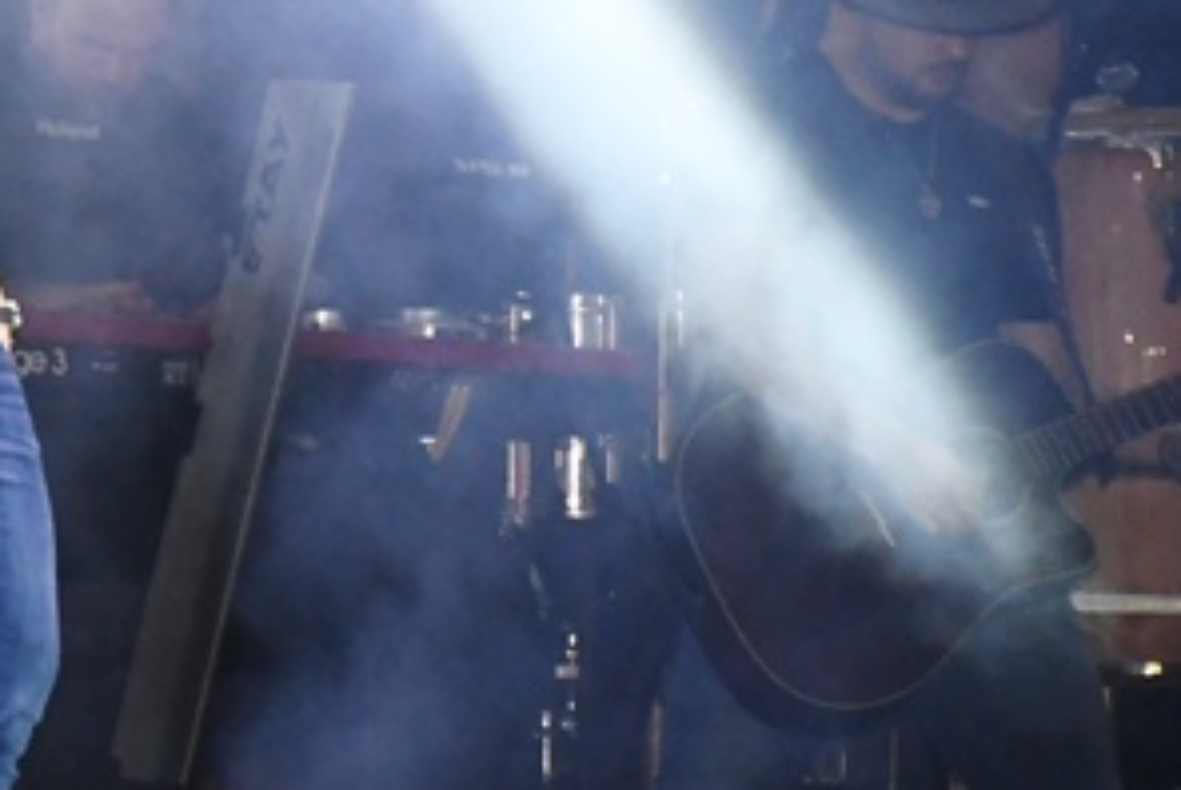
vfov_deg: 3.1
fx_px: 14415
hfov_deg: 4.7
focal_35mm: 439
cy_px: -317
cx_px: -84
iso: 3200
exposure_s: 1/125
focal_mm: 85
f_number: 5.6
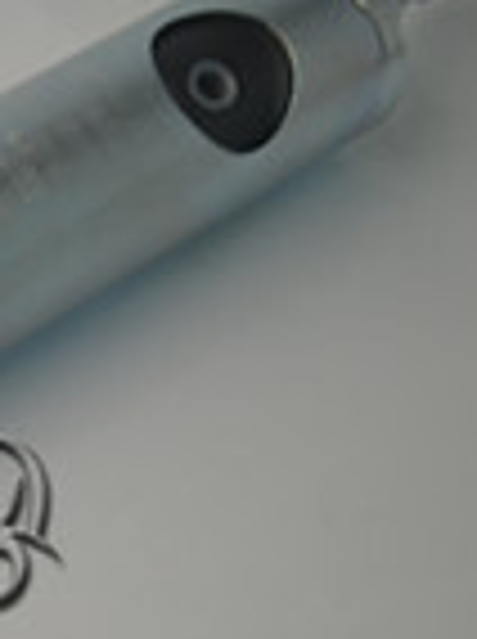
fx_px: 2064
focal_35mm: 112
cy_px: 448
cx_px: -315
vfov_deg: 17.5
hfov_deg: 12.3
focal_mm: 22
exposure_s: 1/125
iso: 110
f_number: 4
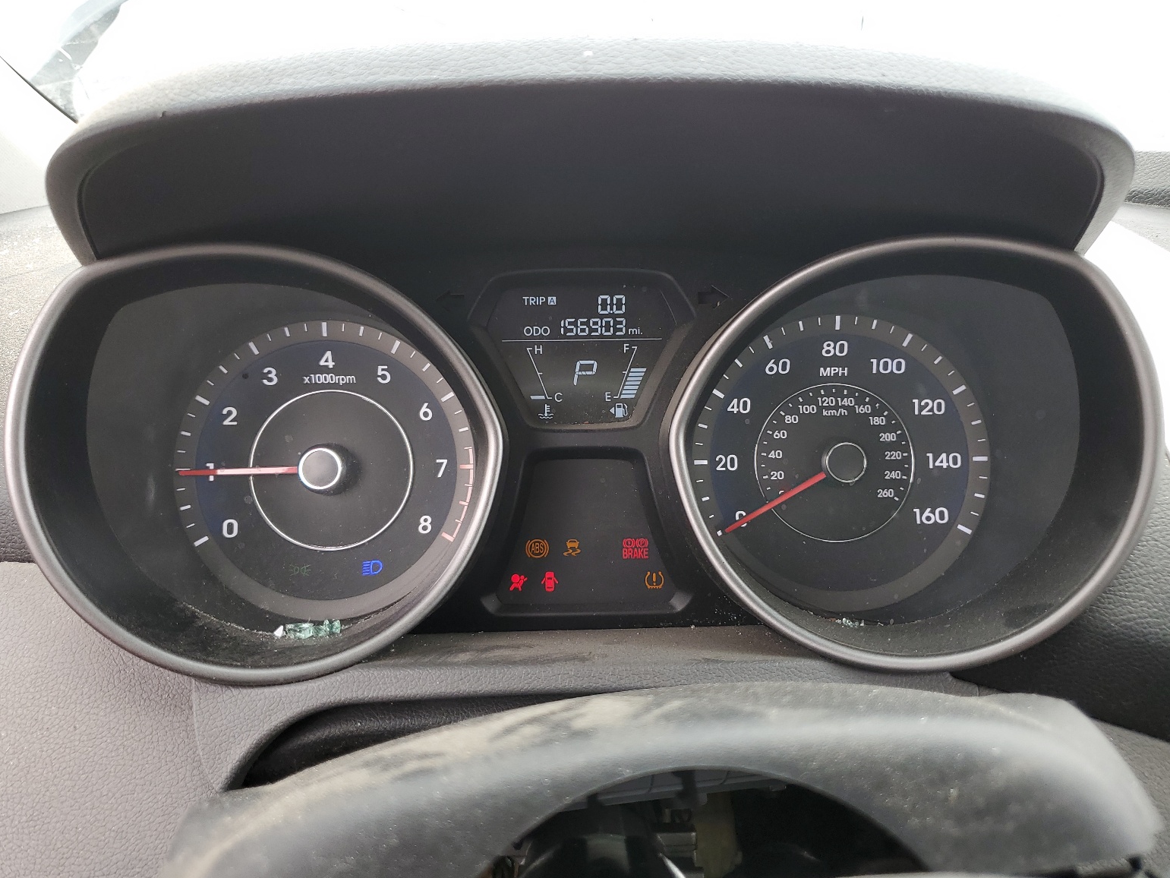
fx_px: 913
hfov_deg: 65.3
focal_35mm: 27
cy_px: 428
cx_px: 588
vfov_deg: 51.4
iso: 50
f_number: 1.5
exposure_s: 1/147
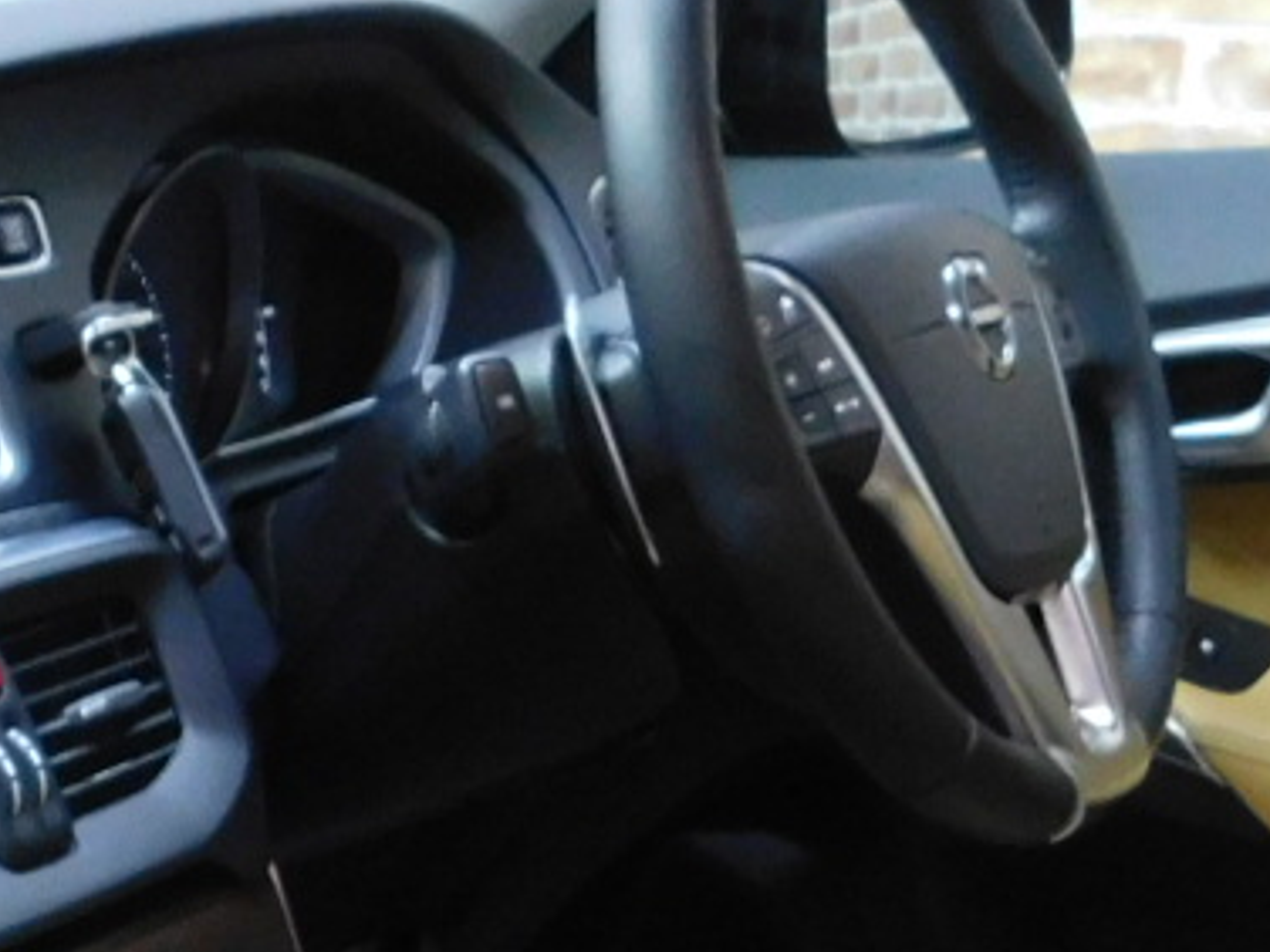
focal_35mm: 98
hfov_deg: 19.7
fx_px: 3595
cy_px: 1465
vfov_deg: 14.1
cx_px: 145
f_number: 3
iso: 400
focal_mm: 4
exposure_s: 1/10
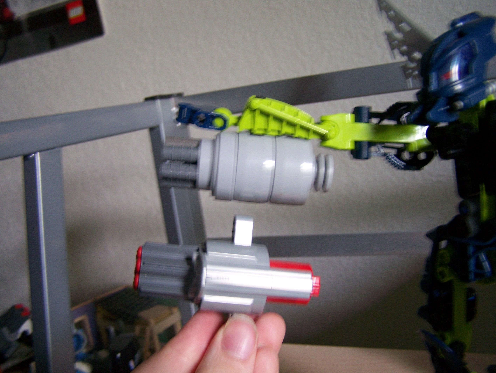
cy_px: 186
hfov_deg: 48.9
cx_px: 248
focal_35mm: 38
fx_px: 545
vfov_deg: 37.8
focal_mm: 6.3
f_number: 2.8
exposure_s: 1/10
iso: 160
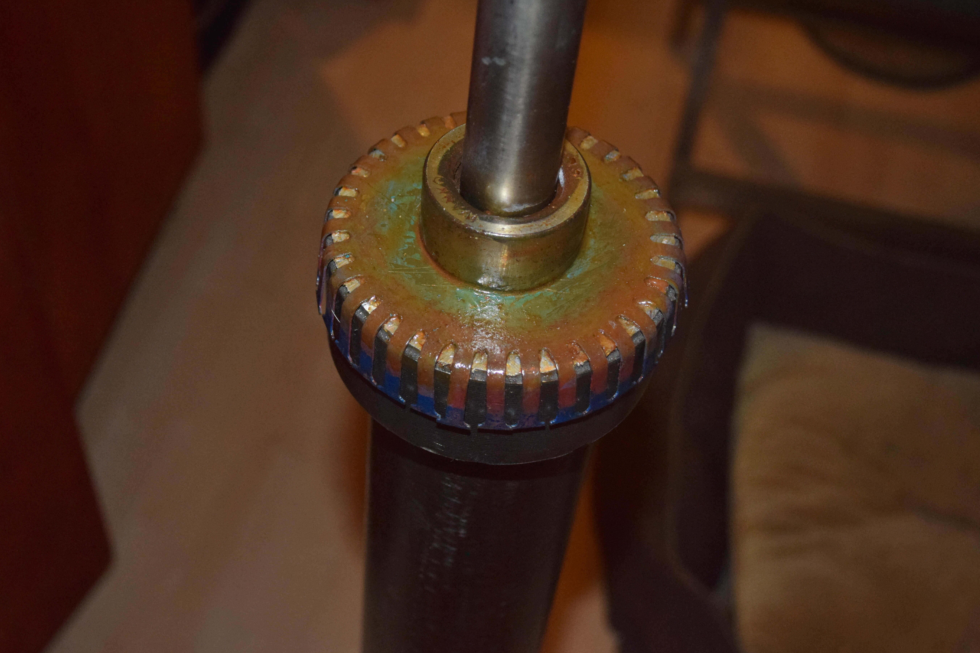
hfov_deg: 37.5
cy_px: 303
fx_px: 1443
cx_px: 493
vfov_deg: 25.5
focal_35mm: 53
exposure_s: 1/60
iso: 1800
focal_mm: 32
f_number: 4.8
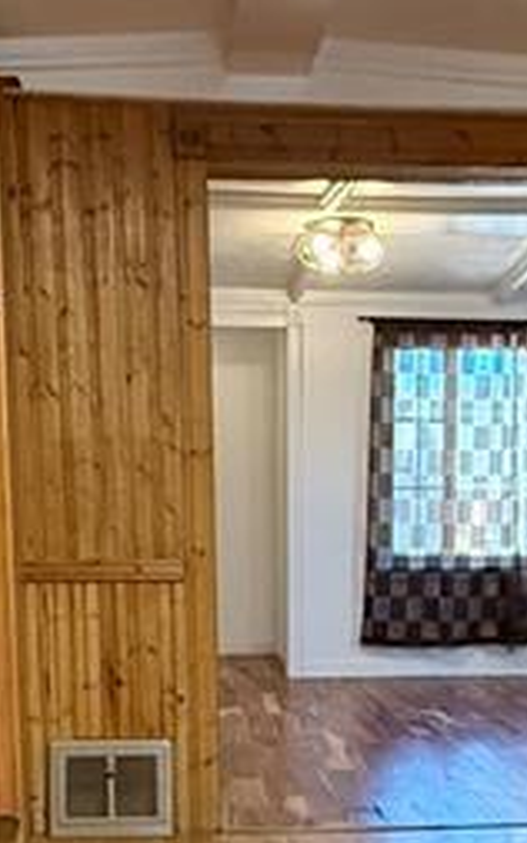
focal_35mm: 60
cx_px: 340
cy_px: 770
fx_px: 1380
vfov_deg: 32.2
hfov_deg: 21.6
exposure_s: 1/120
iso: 500
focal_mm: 2.22
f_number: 2.2
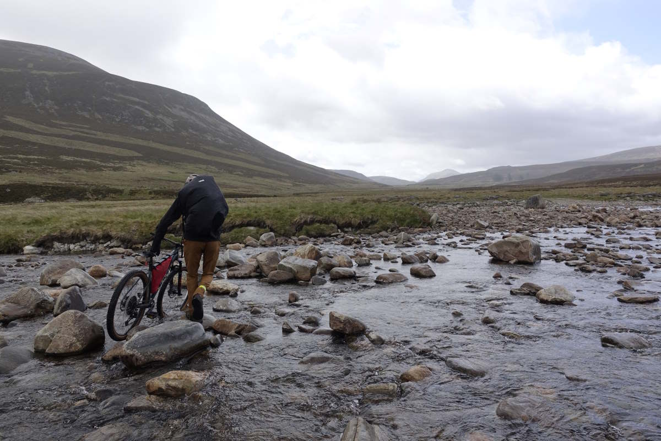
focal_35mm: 24
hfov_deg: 73.7
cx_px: 330
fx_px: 441
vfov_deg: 53.1
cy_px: 220
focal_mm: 8.8
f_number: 4
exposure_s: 1/500
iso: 125
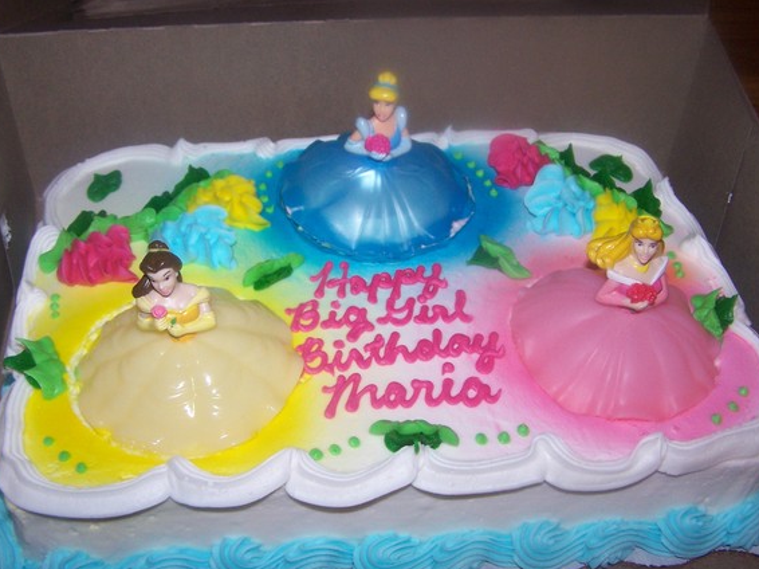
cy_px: 321
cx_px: 369
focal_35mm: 43
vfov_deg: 33.5
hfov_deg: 43.9
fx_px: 942
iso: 140
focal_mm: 6.3
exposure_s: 1/60
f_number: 2.8
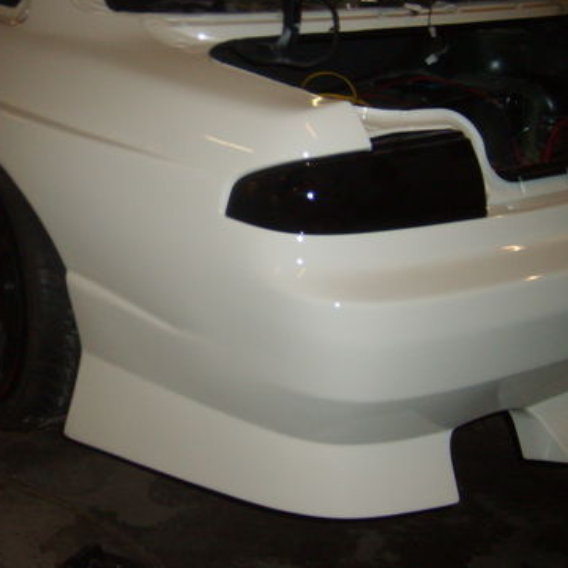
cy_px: 218
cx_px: 129
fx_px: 1021
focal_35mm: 55
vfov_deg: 31.0
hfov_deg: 30.5
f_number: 2.8
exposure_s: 1/45
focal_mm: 5.8
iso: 100
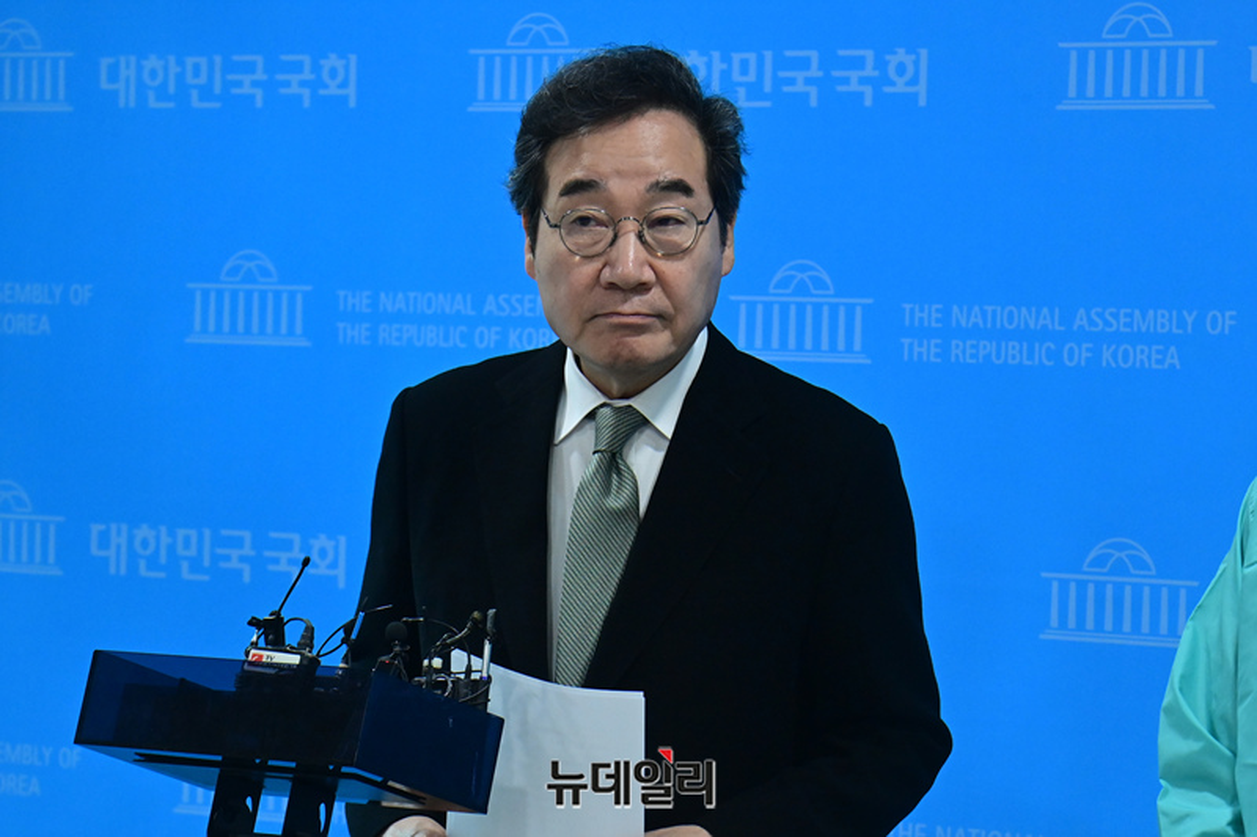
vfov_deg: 10.2
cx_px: 628
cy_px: 418
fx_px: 4712
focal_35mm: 135
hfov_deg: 15.2
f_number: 8
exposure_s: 1/250
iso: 6400
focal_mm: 135
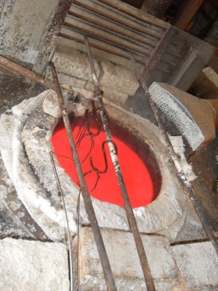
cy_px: 146
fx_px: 294
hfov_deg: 40.7
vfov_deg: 52.6
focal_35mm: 35
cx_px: 109
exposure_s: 1/45
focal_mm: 6.3
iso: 200
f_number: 3.2
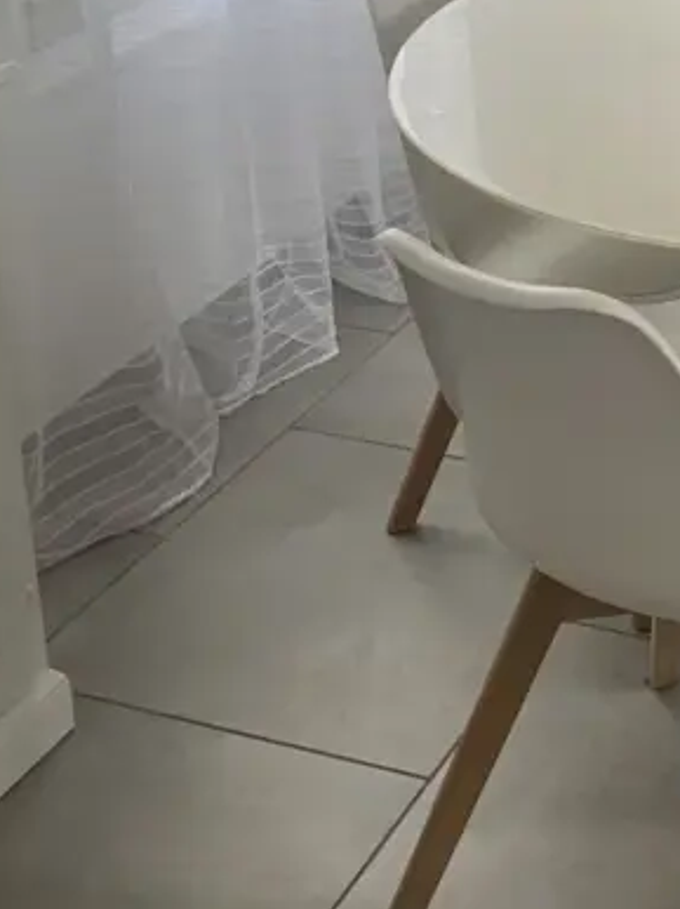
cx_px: 831
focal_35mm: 69
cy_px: -203
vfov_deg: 25.2
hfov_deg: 19.9
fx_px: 1809
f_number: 1.8
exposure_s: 1/60
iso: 125
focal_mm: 4.25
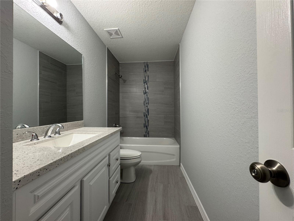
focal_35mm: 14
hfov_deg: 102.1
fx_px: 119
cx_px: 147
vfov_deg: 85.7
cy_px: 110
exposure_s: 1/60
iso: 200
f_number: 2.2
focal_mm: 2.22
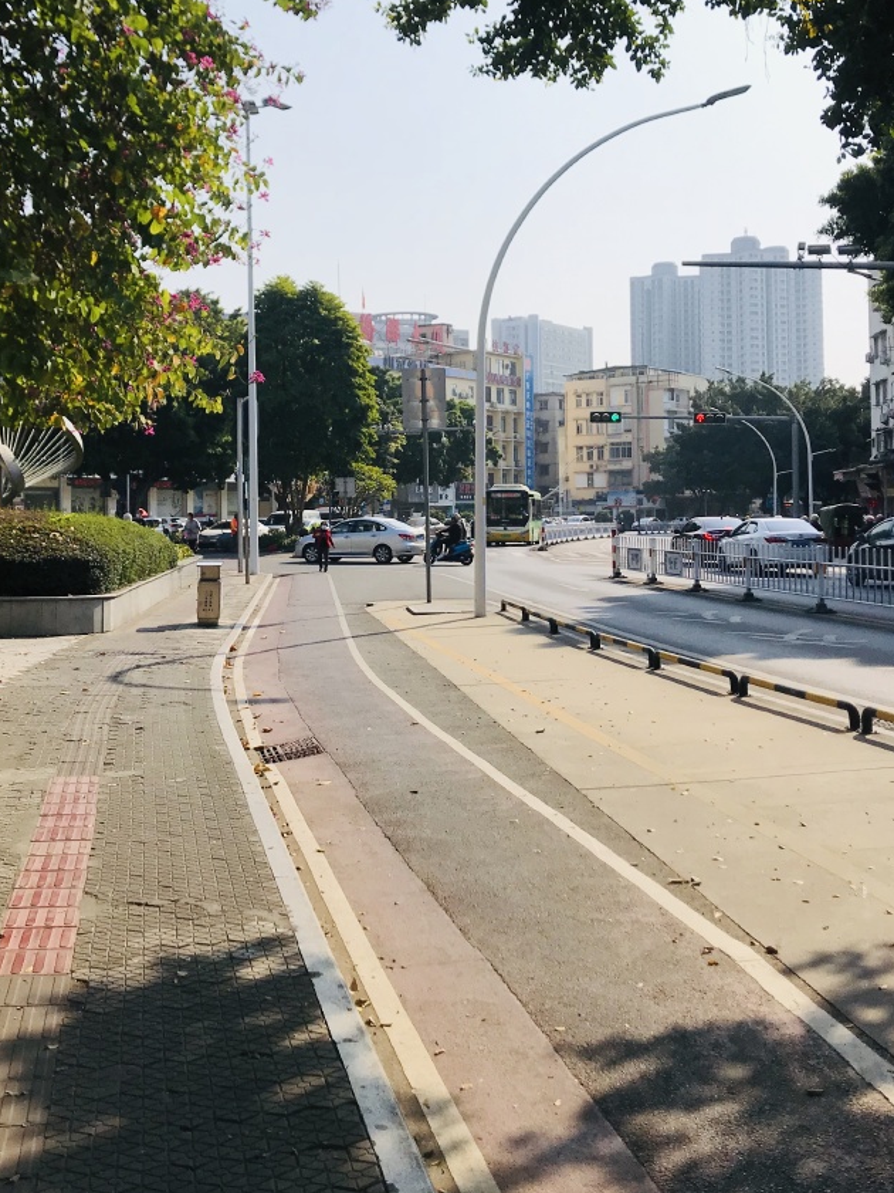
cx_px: 358
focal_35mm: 40
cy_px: 484
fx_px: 1377
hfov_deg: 35.8
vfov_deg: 46.6
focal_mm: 3.99
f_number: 1.8
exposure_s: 1/3831
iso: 20
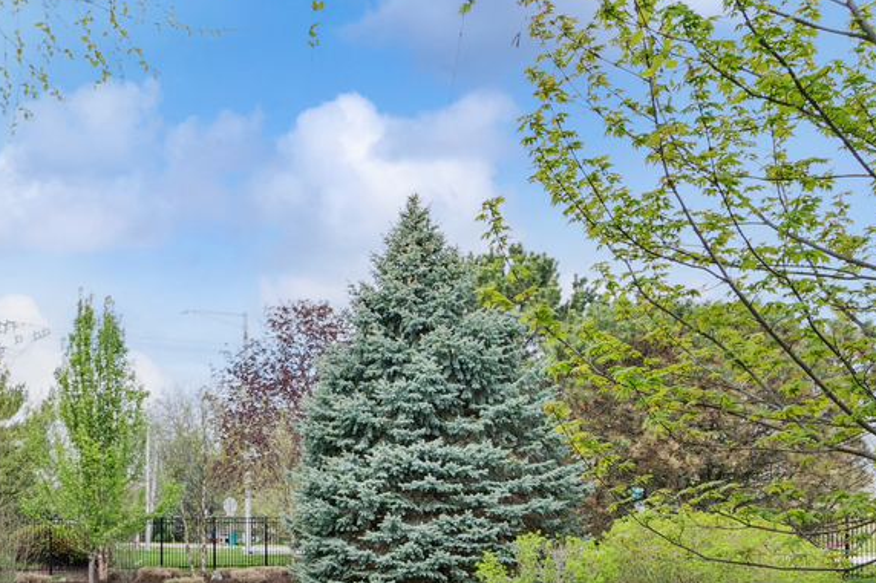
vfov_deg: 25.6
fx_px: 1241
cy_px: 533
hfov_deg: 34.2
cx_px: -66
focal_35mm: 51
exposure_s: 1/200
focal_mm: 12
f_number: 8
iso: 250
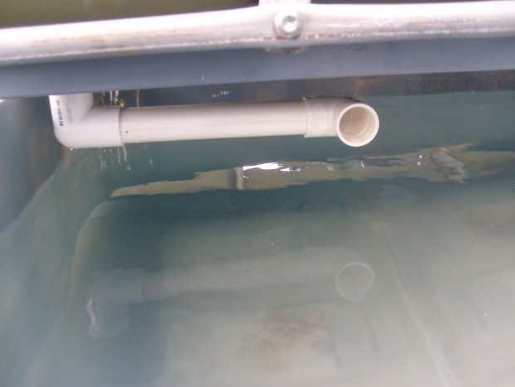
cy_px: 196
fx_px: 536
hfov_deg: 51.3
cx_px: 253
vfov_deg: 39.7
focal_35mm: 36
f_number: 2.8
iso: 80
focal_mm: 5.8
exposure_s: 1/45
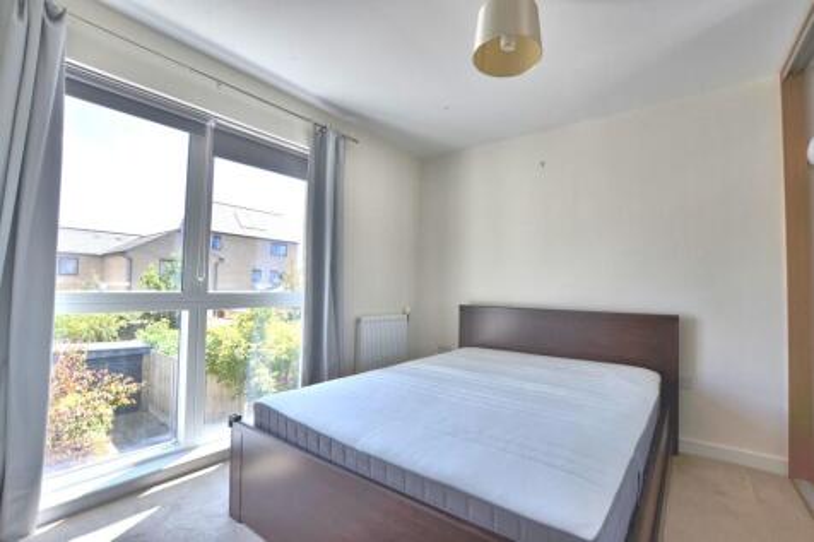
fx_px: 339
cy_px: 271
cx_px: 407
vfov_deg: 77.3
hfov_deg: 100.4
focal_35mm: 15
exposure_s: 1/60
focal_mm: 10
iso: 100
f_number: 8
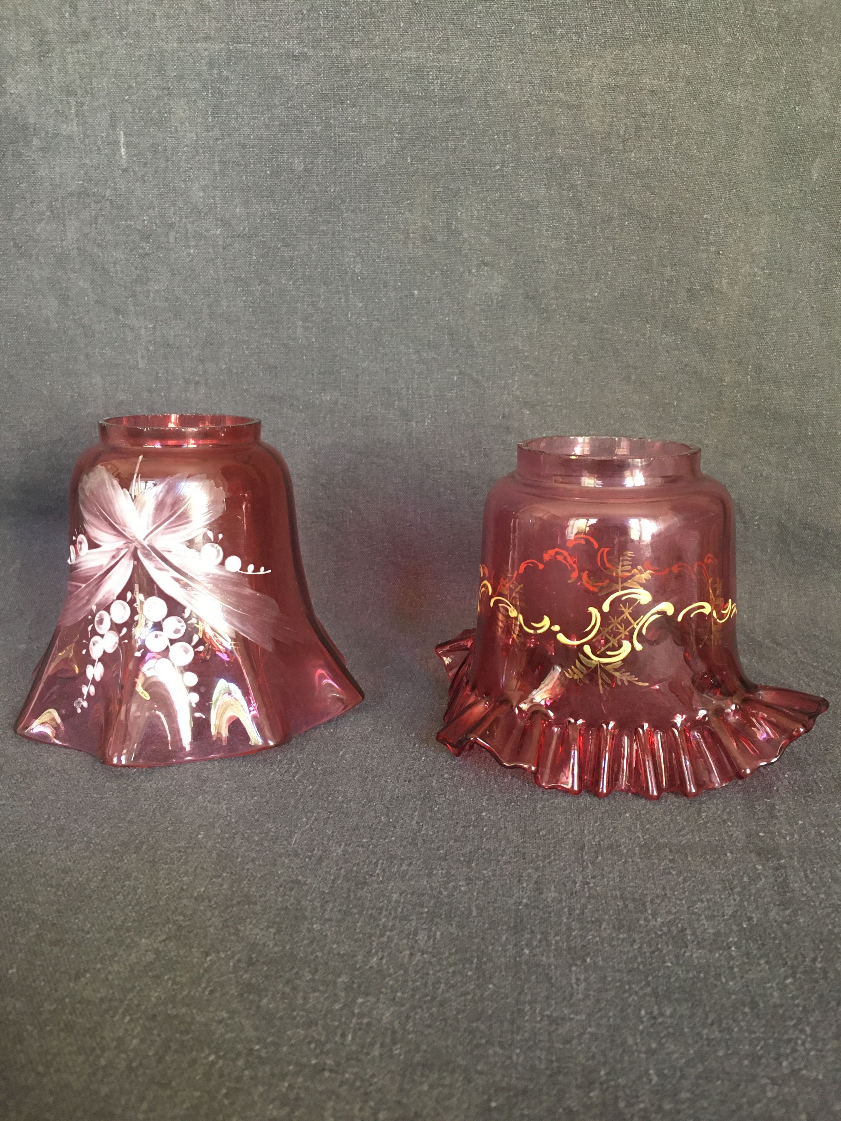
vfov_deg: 61.7
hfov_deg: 48.2
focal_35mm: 29
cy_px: 560
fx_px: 939
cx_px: 420
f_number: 2.2
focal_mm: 4.15
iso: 200
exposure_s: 1/20
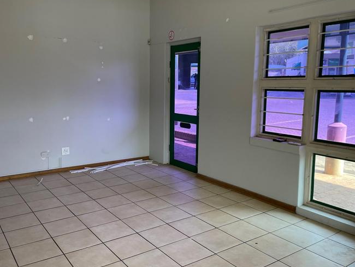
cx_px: 157
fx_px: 328
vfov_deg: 44.2
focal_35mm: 32
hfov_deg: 56.7
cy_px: 131
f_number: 1.6
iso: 64
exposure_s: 1/100
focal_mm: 4.2
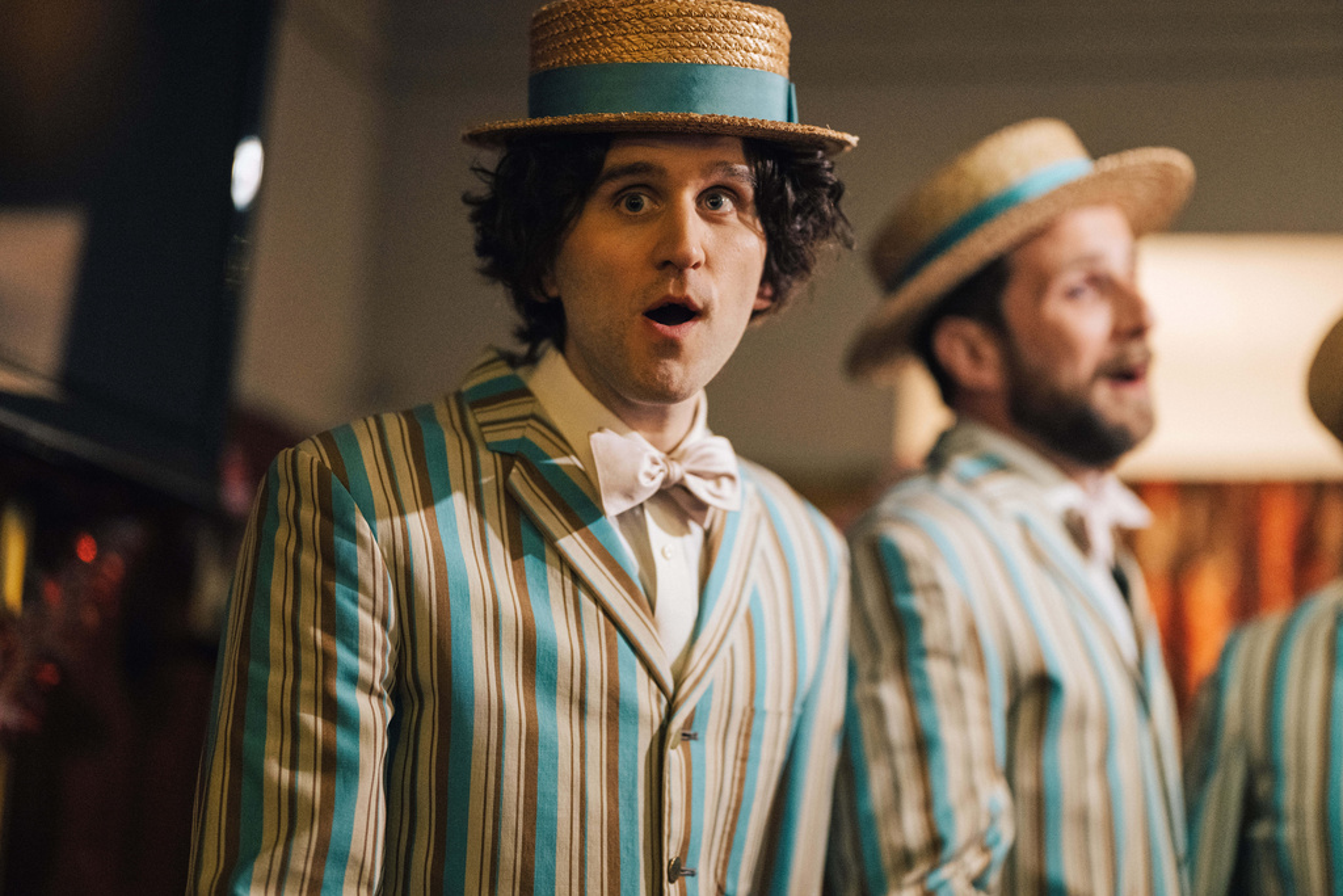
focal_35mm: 85
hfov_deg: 23.9
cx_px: 672
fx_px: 3171
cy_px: 448
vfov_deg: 16.1
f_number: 1.2
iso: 2500
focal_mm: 85
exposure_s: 1/400
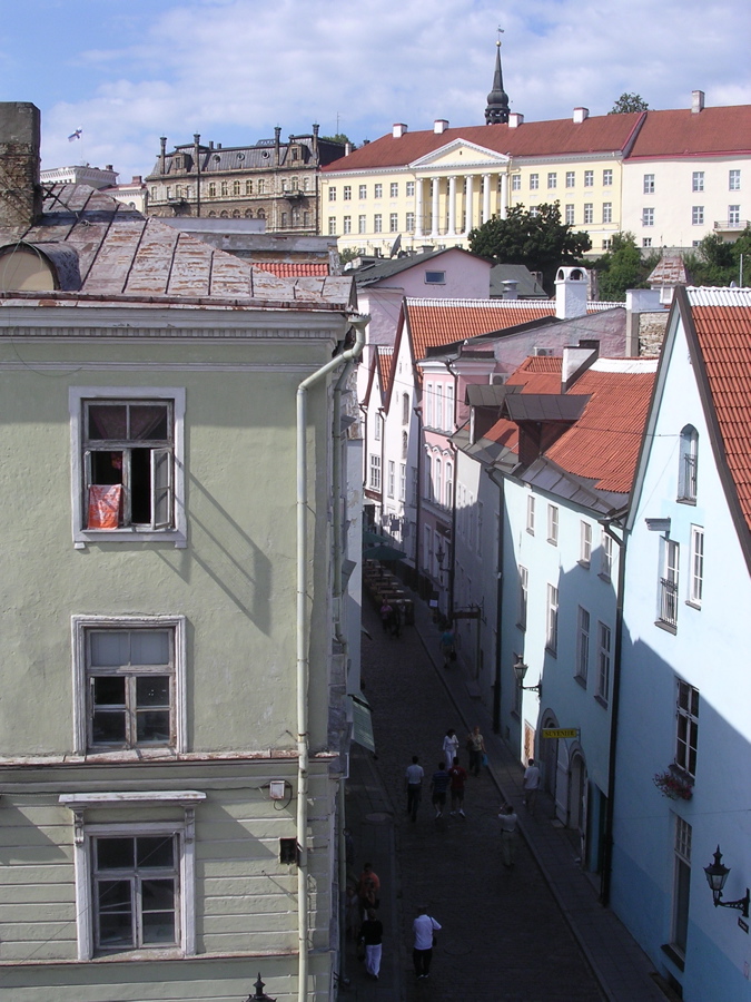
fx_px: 1331
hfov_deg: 31.5
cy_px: 501
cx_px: 376
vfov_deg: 41.2
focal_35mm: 46
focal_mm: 7.1
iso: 100
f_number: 6.1
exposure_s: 1/292
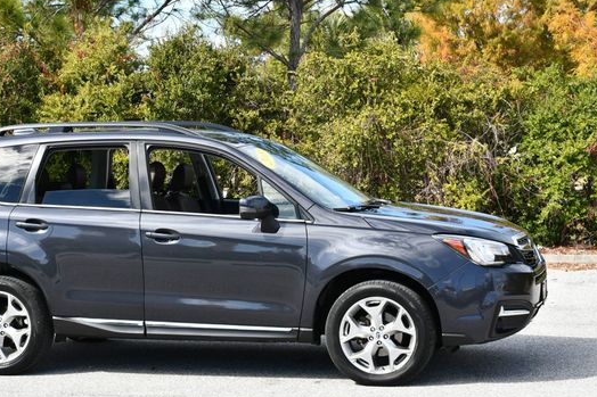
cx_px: 238
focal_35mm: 93
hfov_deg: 21.9
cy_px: 180
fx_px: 1542
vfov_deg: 14.7
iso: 180
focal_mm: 38
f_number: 8
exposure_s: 1/250
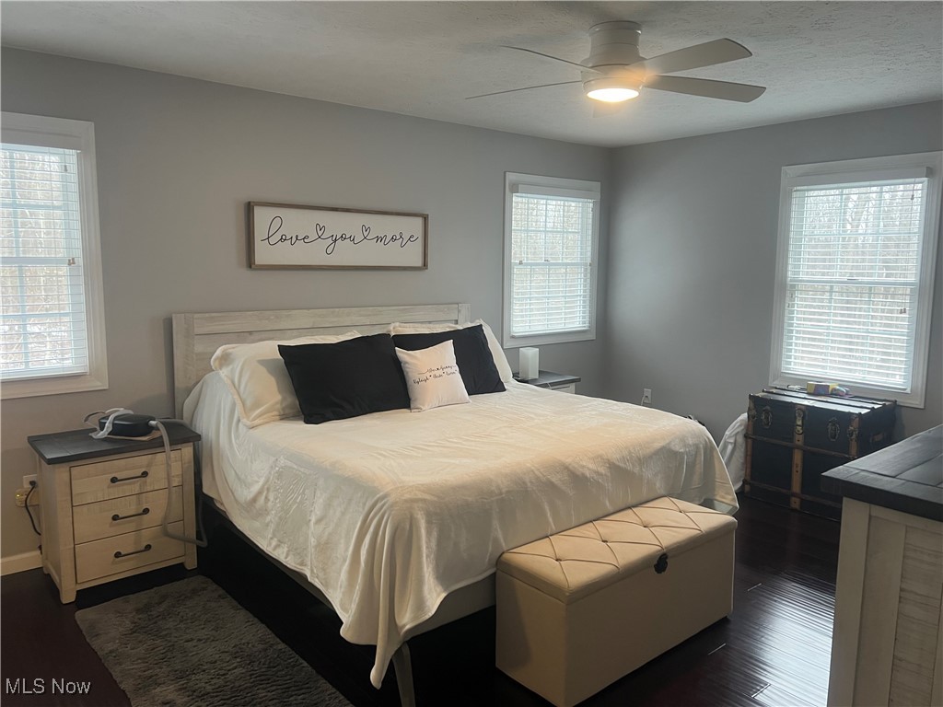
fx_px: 708
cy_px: 354
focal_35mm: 26
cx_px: 472
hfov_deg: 67.3
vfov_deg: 53.1
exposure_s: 1/60
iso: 100
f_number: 1.5
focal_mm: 5.7
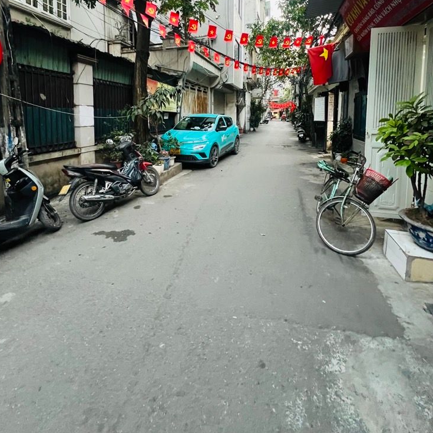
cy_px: 133
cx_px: 209
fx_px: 226
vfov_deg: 83.3
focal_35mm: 16
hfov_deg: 87.4
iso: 800
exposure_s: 1/60
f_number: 1.8
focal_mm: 1.57
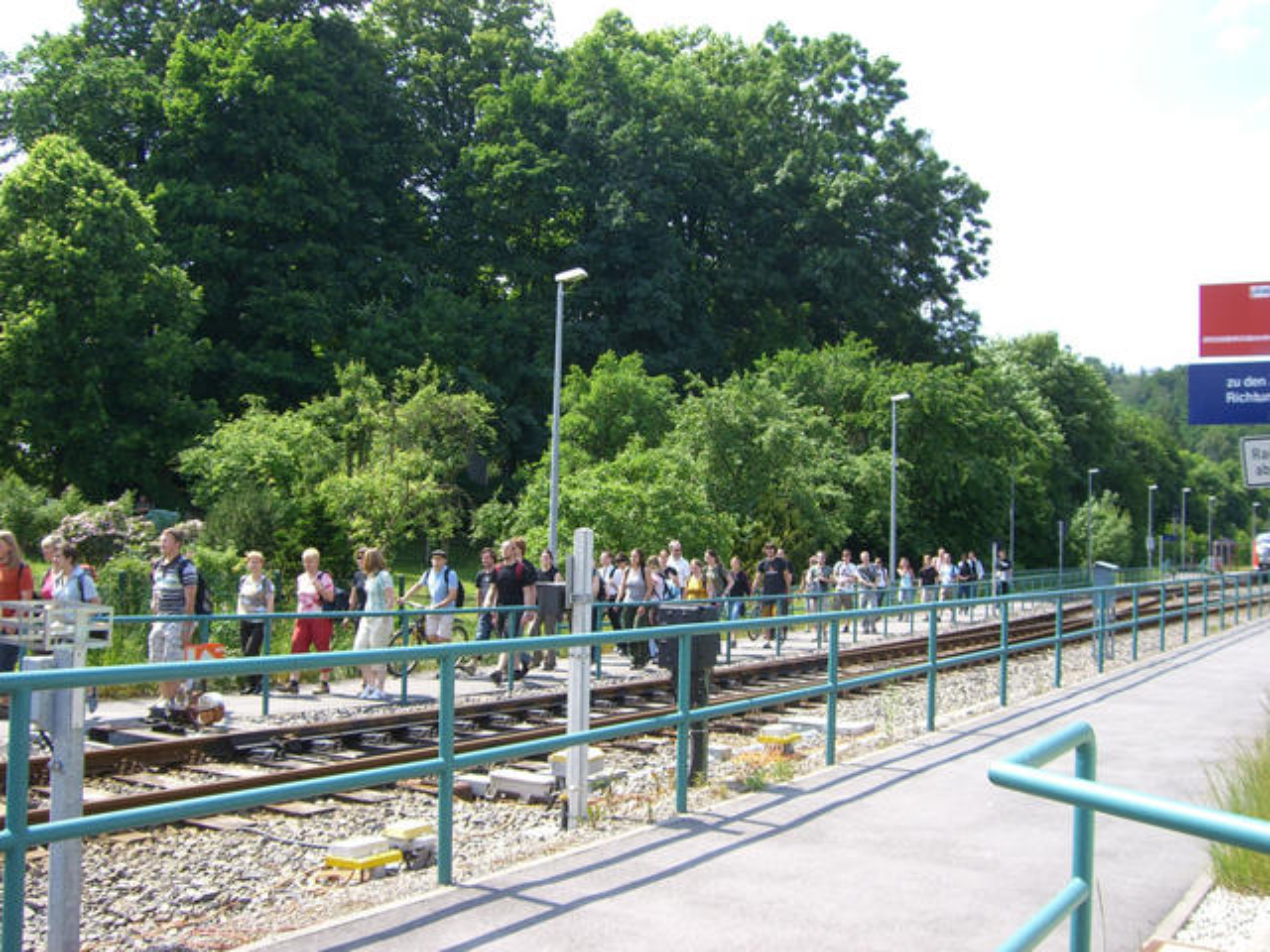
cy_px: 476
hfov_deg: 49.0
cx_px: 635
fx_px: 1394
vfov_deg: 37.7
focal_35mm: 38
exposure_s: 1/200
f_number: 4.3
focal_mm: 6.2
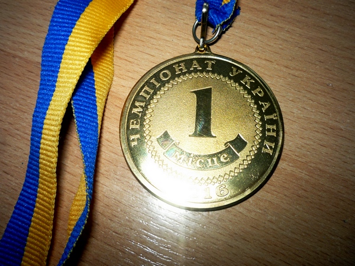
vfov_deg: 44.2
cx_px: 178
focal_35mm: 32
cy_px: 133
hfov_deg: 56.8
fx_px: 328
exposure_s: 1/30
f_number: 4
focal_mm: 5.2
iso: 100
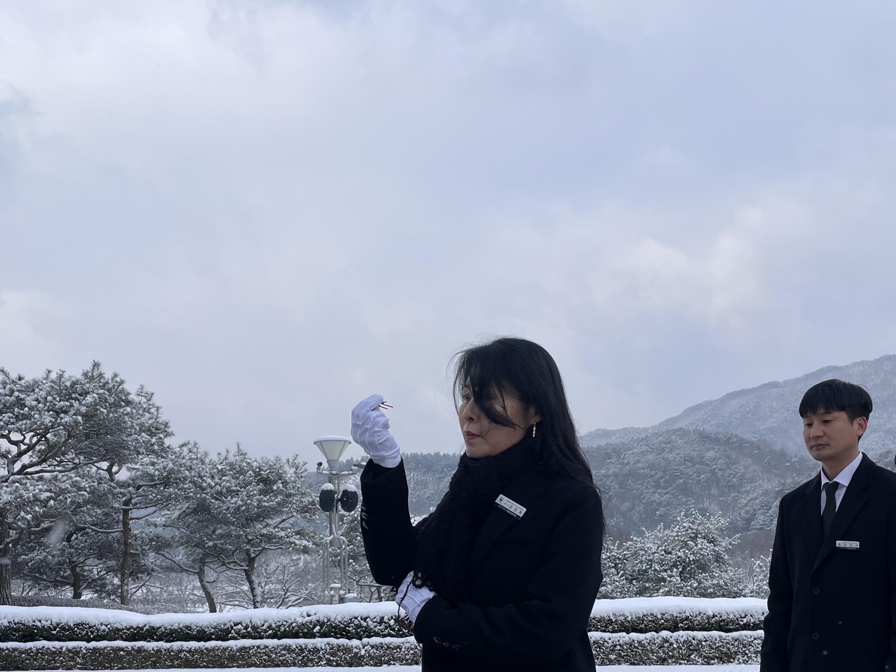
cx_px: 467
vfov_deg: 32.1
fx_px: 1139
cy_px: 519
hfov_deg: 42.9
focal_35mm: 44
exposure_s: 1/1511
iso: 32
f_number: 1.6
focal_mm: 4.2
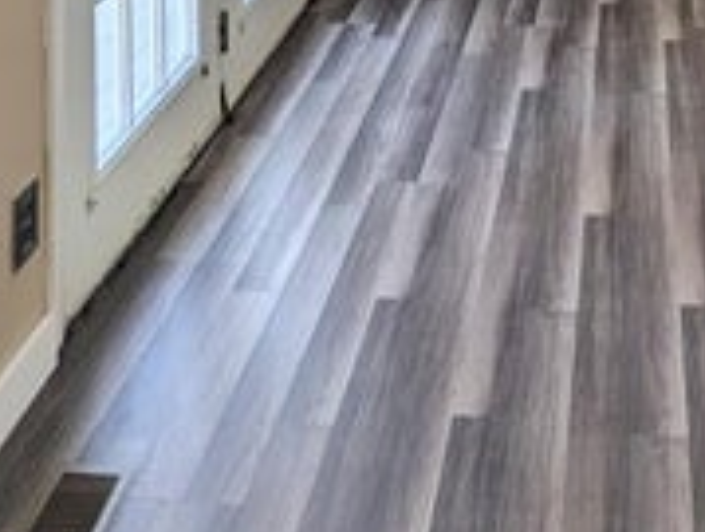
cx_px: 540
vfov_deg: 19.4
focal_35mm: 57
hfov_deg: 33.0
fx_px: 1163
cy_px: -426
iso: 36
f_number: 1.95
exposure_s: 1/283
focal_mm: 2.23
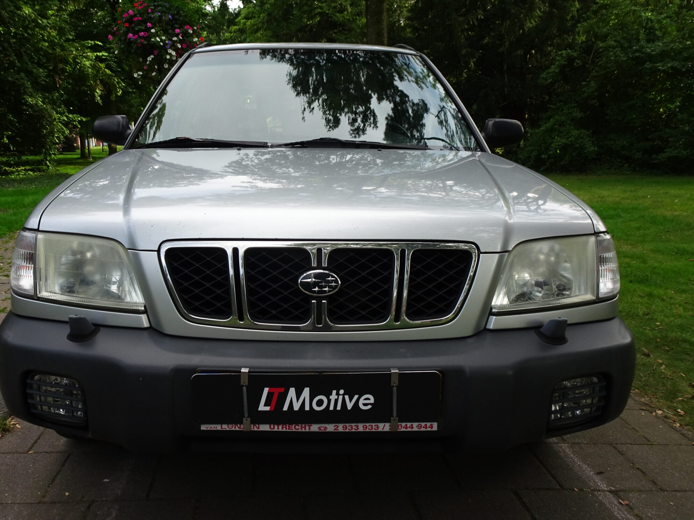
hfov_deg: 58.1
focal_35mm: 31
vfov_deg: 45.4
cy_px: 248
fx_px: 621
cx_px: 294
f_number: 3.5
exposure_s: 1/250
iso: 80
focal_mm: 4.1
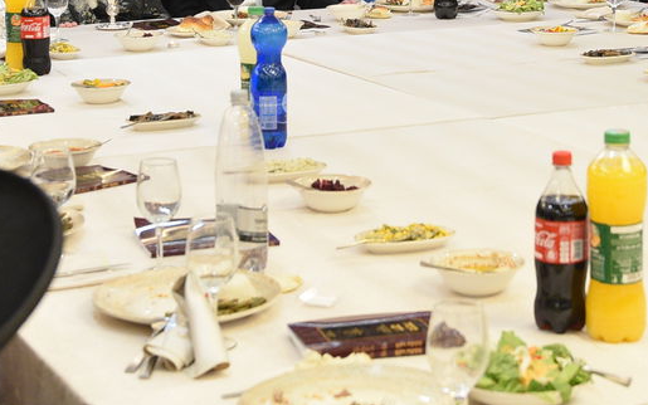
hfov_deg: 21.3
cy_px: -12
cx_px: 450
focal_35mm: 97
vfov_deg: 13.3
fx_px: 1713
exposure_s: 1/100
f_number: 4.5
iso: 2000
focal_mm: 35
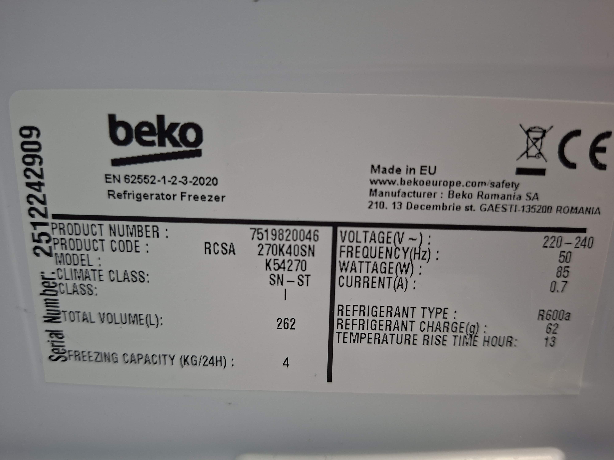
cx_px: 307
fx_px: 408
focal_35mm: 23
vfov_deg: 58.9
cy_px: 230
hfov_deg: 73.9
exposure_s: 1/25
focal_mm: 5.54
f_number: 1.8
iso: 400
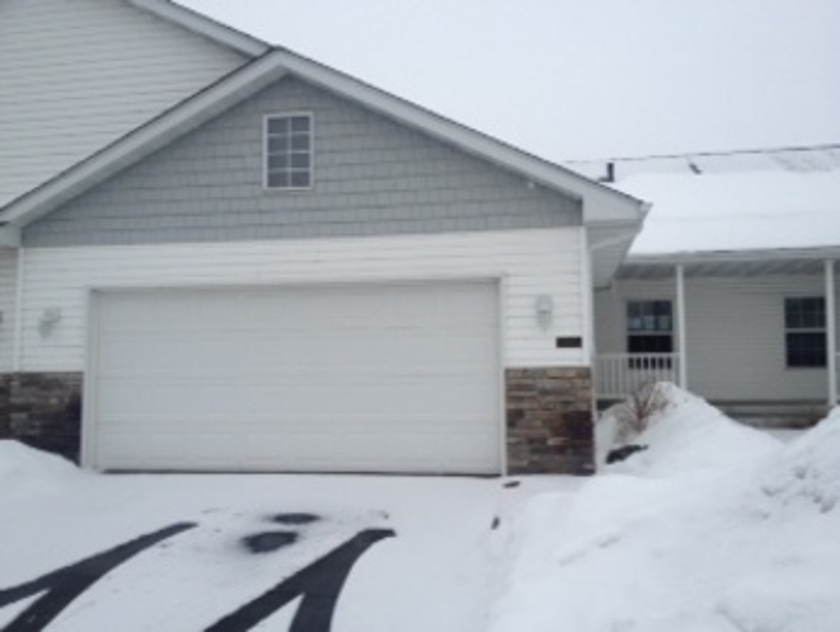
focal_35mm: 35
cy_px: 316
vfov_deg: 40.7
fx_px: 850
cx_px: 420
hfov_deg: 52.6
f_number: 2.4
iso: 50
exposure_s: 1/1534
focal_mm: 4.28
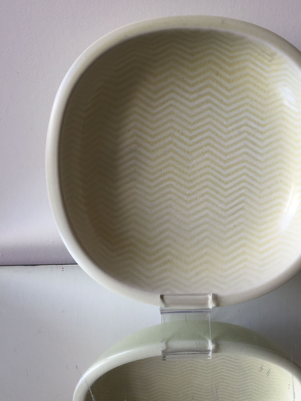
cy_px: 153
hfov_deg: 38.4
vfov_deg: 49.7
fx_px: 429
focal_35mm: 37
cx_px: 188
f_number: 2.2
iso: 32
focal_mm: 4.15
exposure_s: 1/50
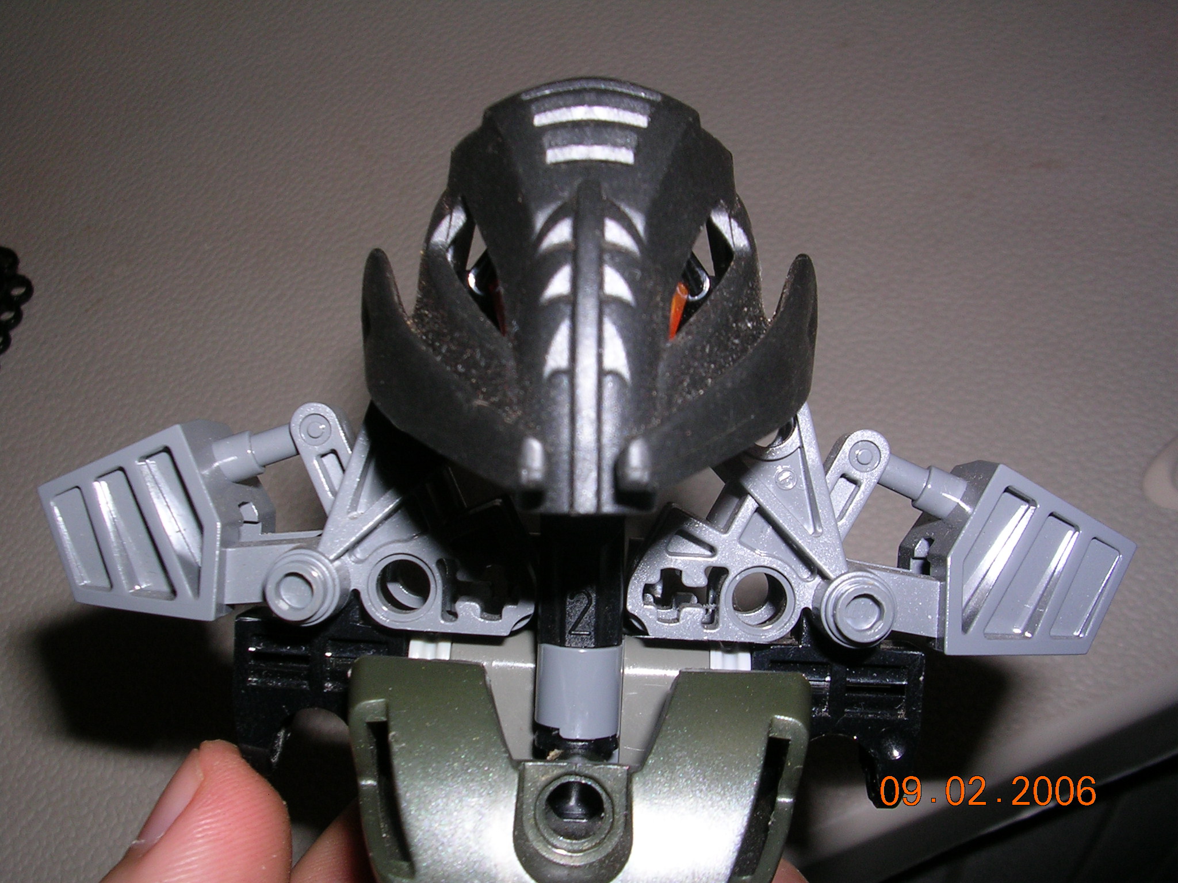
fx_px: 1293
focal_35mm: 38
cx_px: 589
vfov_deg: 37.7
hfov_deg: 49.0
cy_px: 442
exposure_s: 1/60.1
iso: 50
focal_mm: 5.8
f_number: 5.6
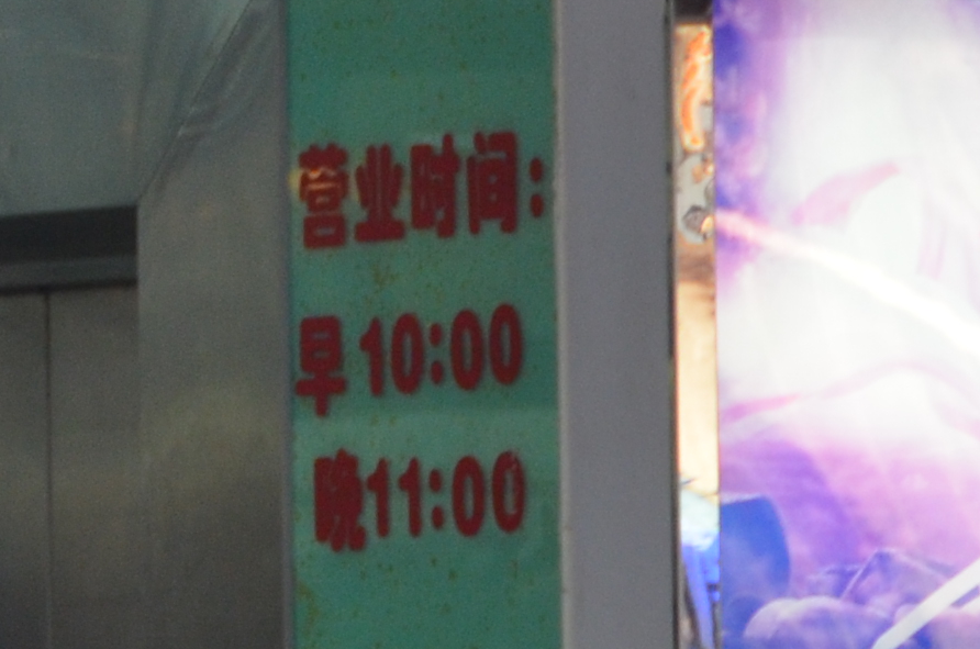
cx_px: -897
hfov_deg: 2.8
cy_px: -77
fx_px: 20268
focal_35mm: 746
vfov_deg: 1.8
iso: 500
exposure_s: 1/125
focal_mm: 90
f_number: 5.6
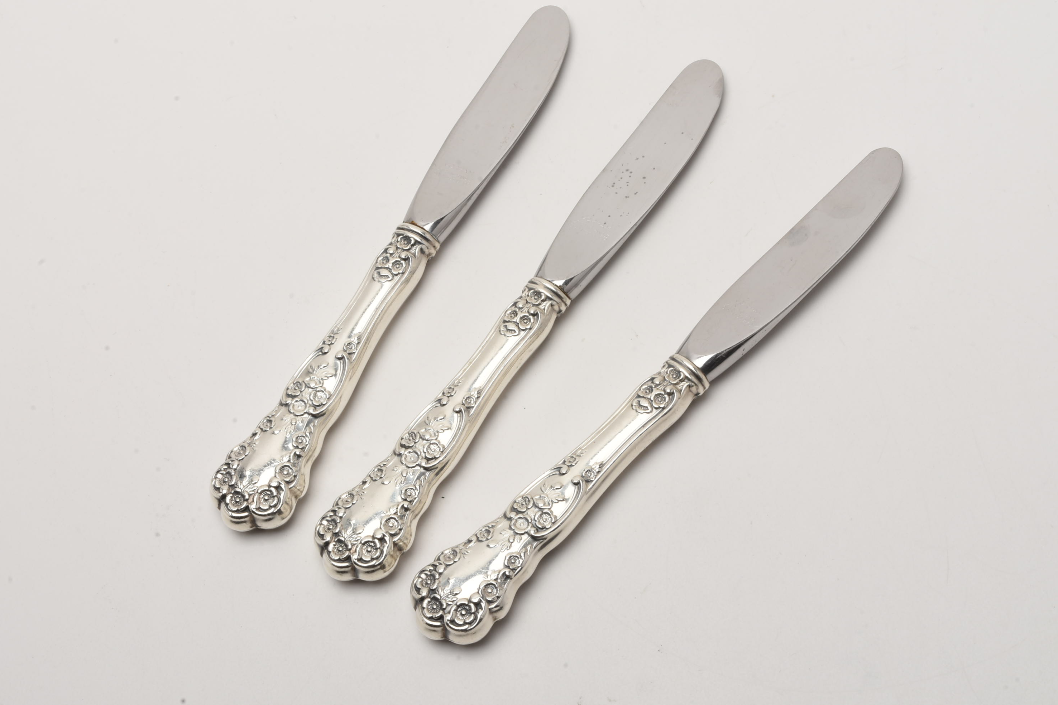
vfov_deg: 18.7
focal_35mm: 73
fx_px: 2145
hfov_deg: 27.7
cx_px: 528
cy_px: 358
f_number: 25
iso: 100
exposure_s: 1/125
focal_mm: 48
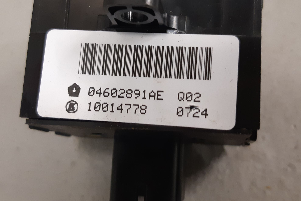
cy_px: 88
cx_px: 146
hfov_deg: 65.5
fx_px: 234
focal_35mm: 28
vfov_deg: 46.3
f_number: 1.7
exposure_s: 1/60
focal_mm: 3.93
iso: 200
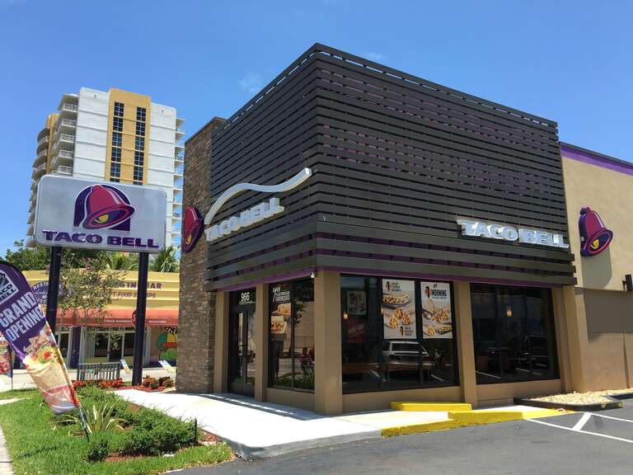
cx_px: 316
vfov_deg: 48.2
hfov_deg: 61.7
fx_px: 530
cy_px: 238
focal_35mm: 29
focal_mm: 4.15
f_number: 2.2
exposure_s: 1/818
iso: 25
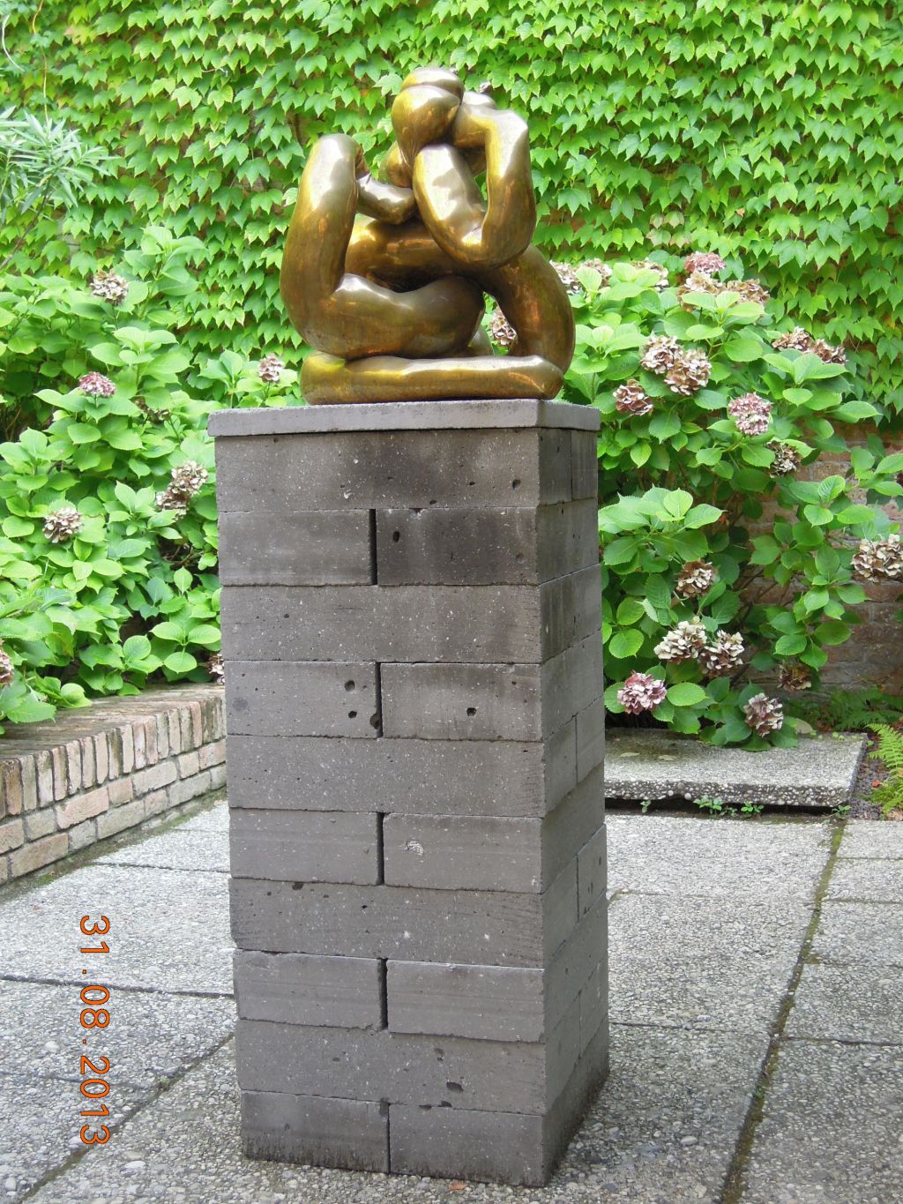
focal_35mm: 50
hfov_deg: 29.1
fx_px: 1739
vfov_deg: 38.2
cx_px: 452
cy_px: 602
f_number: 3.7
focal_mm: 9
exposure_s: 1/60
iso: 250
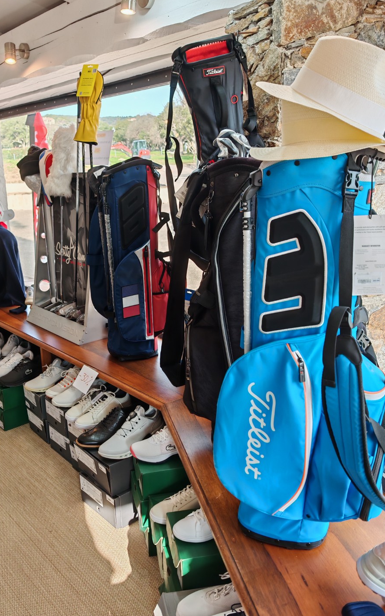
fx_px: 487
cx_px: 153
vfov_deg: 64.6
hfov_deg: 42.9
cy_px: 306
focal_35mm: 29
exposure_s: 1/100
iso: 50
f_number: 2
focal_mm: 6.83
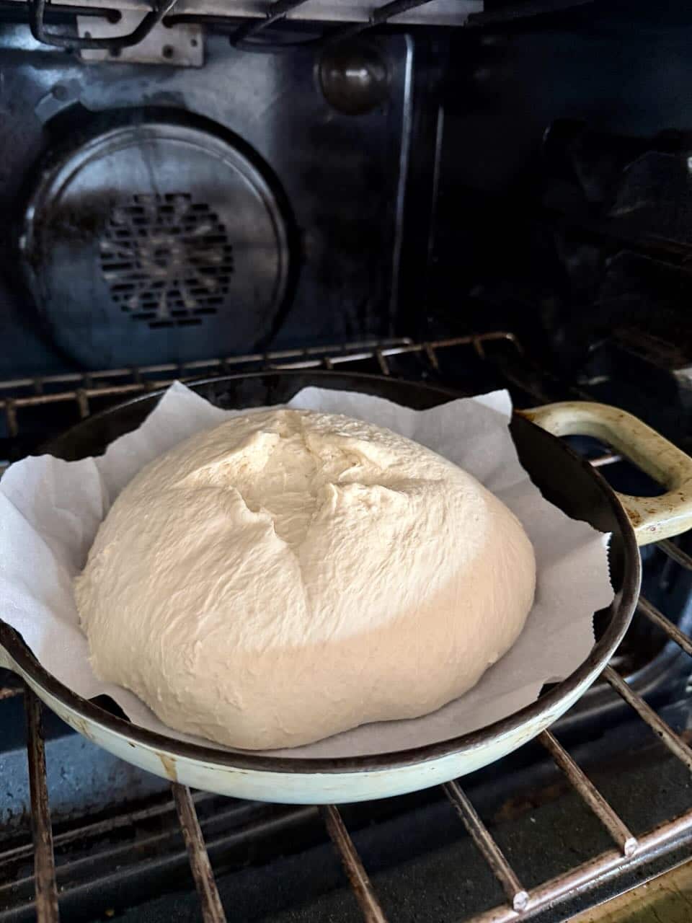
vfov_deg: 71.6
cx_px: 346
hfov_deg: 56.8
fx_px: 640
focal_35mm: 24
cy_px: 462
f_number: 1.78
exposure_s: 1/44
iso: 800
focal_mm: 6.76
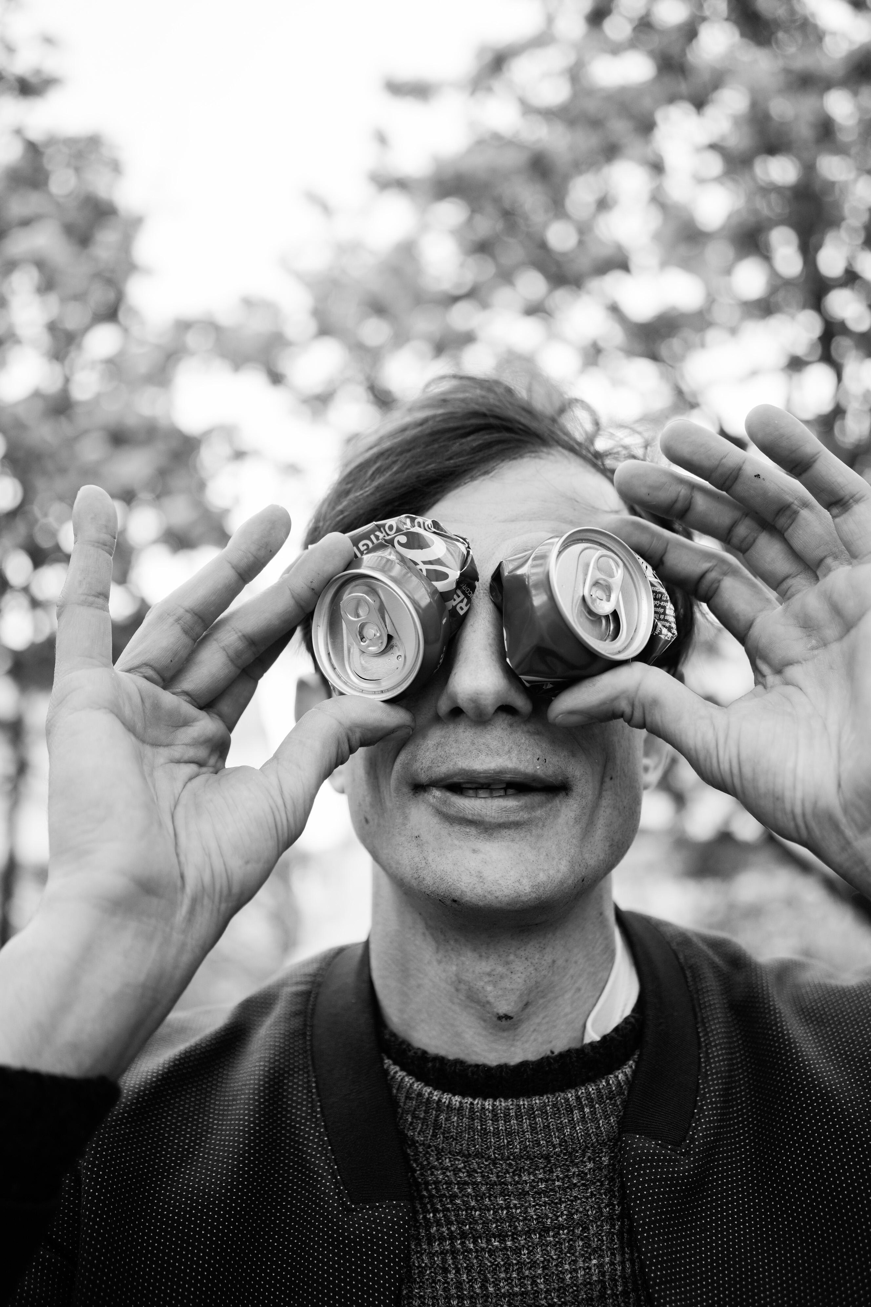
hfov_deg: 37.9
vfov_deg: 54.4
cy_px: 654
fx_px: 1270
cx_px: 436
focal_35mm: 35
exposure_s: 1/250
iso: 200
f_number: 2.8
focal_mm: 35
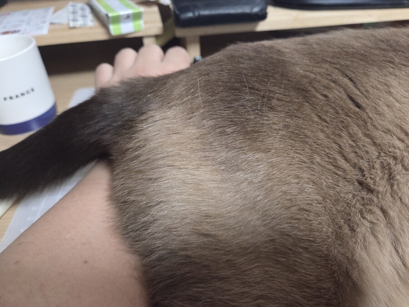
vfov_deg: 58.9
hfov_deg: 73.9
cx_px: 204
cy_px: 154
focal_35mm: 23
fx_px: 272
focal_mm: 5.4
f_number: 1.8
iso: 1250
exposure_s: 1/120
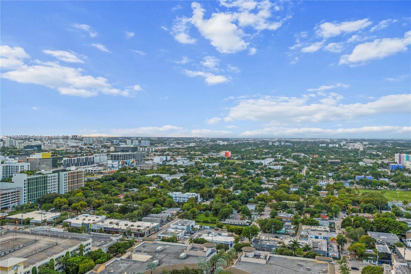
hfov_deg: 61.9
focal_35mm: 30
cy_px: 137
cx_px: 206
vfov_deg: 43.6
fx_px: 342
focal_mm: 20
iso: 400
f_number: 8
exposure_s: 1/200
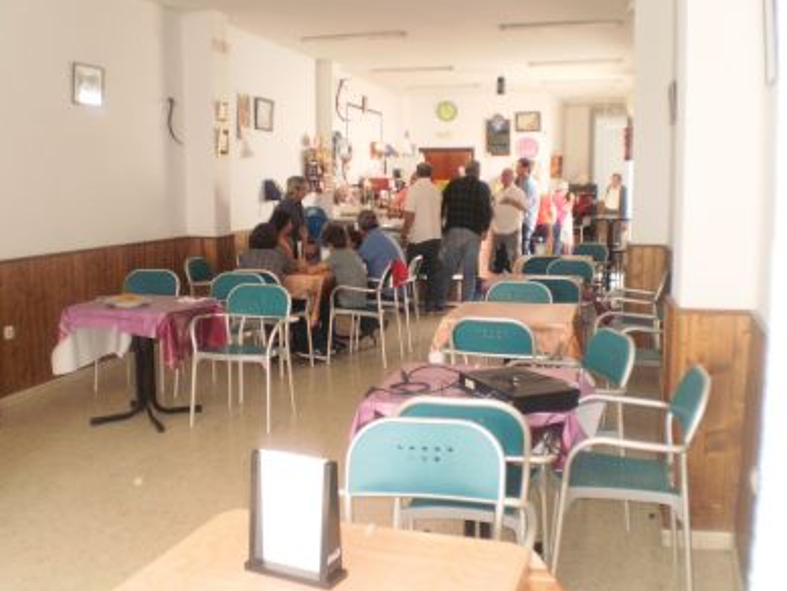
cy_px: 300
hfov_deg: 50.1
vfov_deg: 38.7
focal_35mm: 37
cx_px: 384
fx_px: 841
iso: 320
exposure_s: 1/30
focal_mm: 6.3
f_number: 3.1
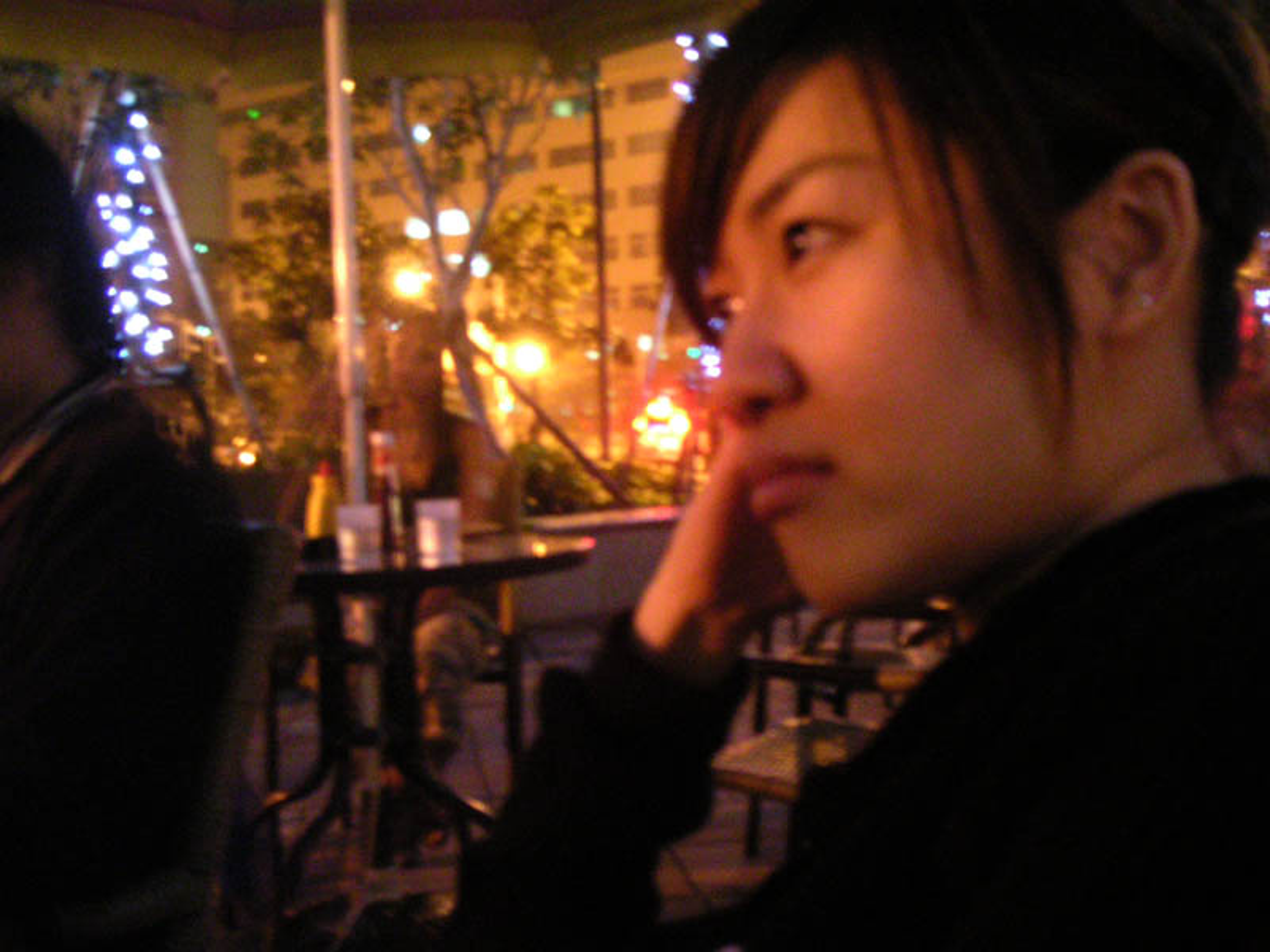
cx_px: 635
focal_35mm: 38
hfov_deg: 49.0
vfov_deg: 37.7
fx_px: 1394
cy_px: 476
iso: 400
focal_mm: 6
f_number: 2.8
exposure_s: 1.5
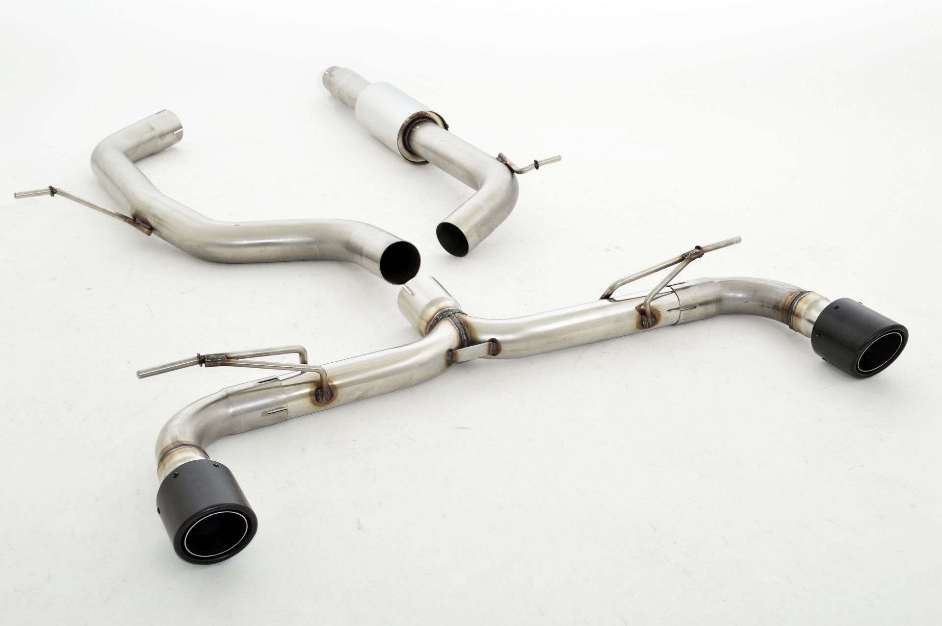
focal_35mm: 48
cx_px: 471
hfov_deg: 41.1
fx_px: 1255
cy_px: 313
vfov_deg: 28.0
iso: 200
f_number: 10
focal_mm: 32
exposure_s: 1/200
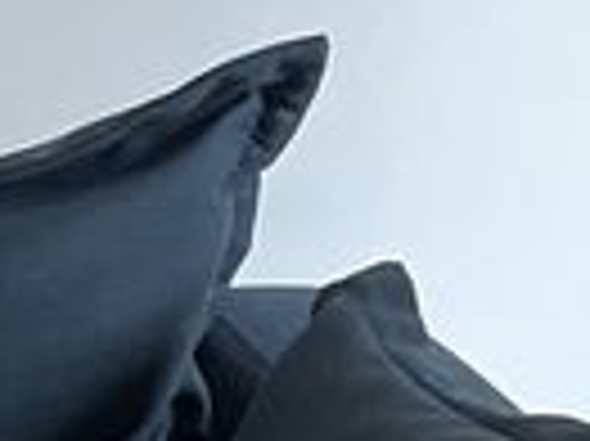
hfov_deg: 8.4
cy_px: 490
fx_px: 3372
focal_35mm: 198
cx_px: -1185
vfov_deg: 7.4
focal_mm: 4.2
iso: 320
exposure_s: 1/50
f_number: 1.6
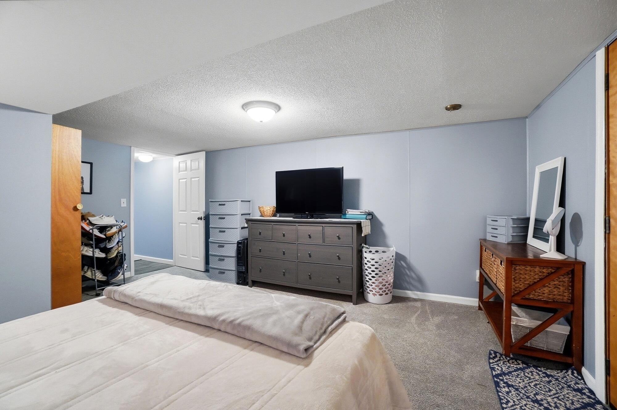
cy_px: 205
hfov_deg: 100.4
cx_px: 308
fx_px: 257
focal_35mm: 15
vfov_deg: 77.2
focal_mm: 10
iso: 100
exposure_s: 1/30
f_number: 4
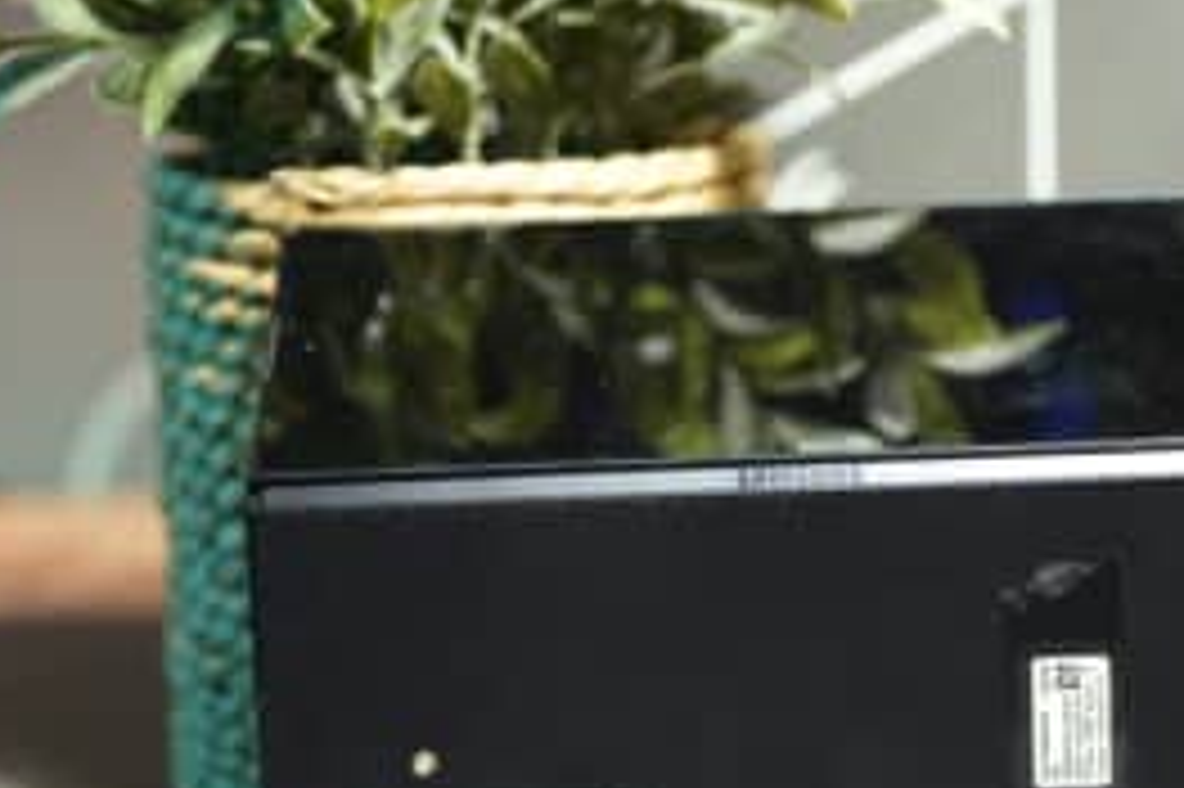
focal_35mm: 104
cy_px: 504
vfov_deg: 13.1
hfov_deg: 19.6
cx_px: 752
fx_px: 3418
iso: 1000
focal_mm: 70
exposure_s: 1/80
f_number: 4
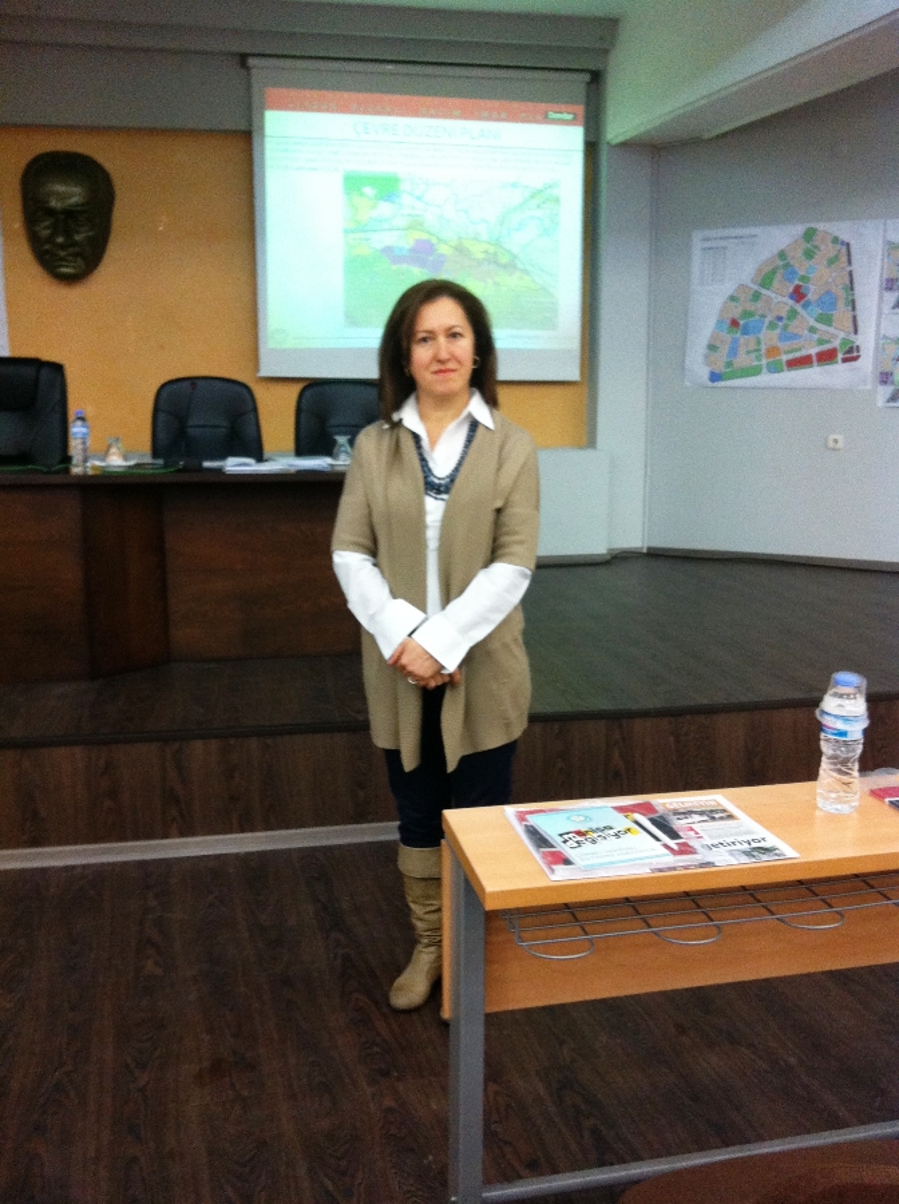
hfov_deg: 40.6
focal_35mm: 35
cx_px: 450
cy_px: 602
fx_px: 1215
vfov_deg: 52.7
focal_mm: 3.85
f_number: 2.8
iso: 250
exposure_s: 1/15
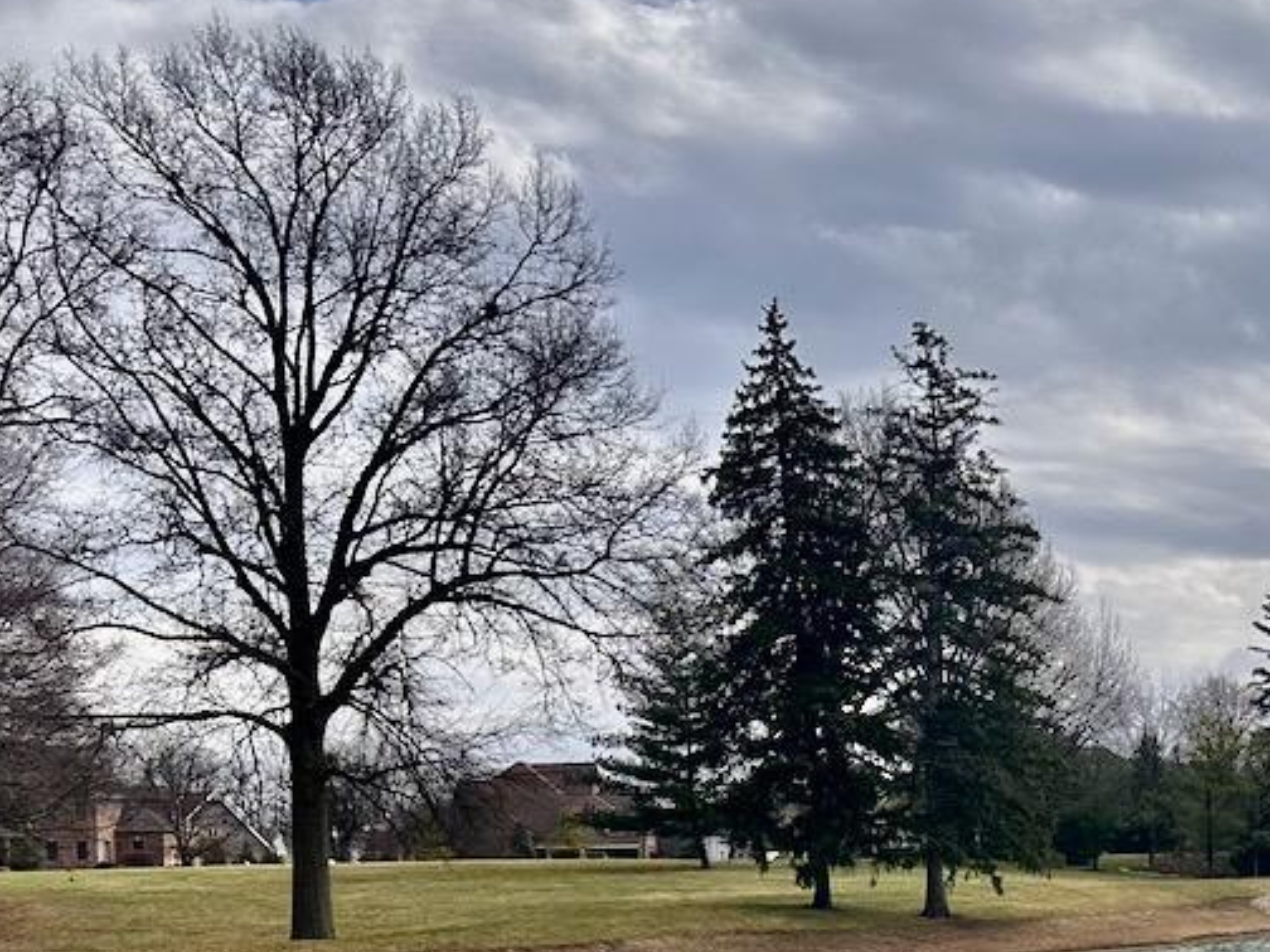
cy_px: 849
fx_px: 2238
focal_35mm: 61
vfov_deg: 23.4
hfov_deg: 29.3
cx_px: 1320
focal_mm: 6.86
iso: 80
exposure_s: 1/8929
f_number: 1.78
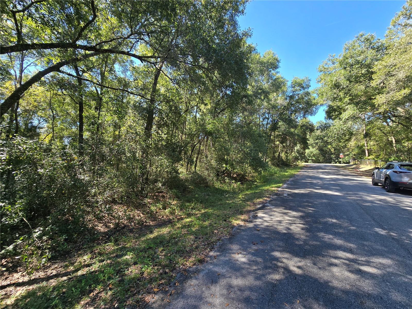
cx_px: 206
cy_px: 154
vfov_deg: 89.9
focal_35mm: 13
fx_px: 155
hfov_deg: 106.2
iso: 50
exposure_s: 1/368
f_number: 2.2
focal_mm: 2.2
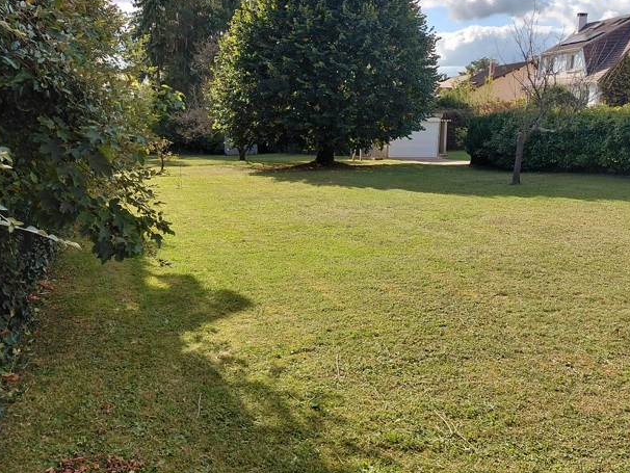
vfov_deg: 43.0
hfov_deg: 55.3
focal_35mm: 33
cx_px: 307
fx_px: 601
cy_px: 221
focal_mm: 4.69
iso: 50
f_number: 1.8
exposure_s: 1/1187
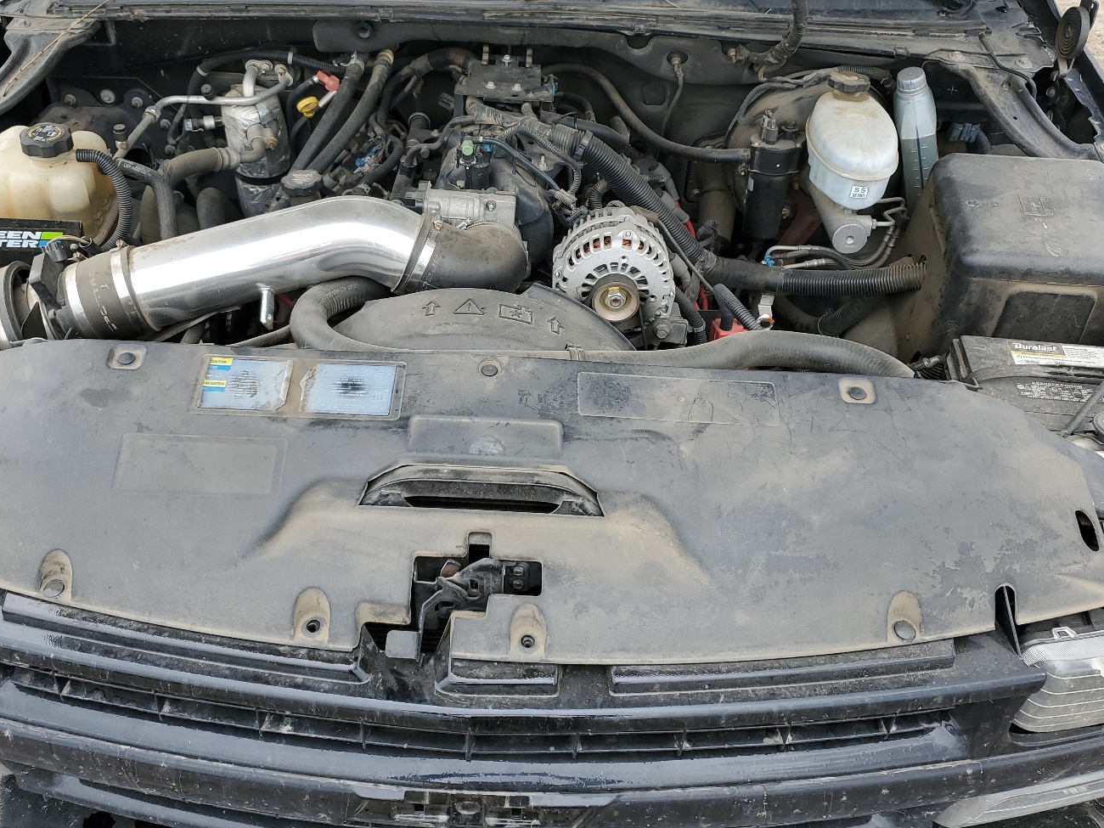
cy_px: 346
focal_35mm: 32
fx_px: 1021
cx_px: 497
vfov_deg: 44.0
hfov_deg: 56.7
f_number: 1.5
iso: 50
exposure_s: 1/323
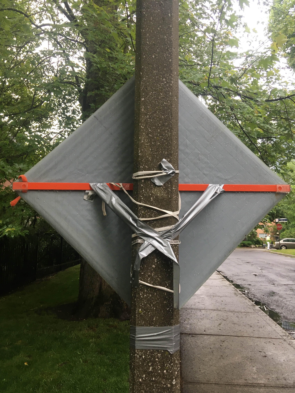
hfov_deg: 48.2
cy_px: 196
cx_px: 148
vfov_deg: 61.7
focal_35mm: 29
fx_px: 330
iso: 50
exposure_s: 1/30
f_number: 2.2
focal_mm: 4.15
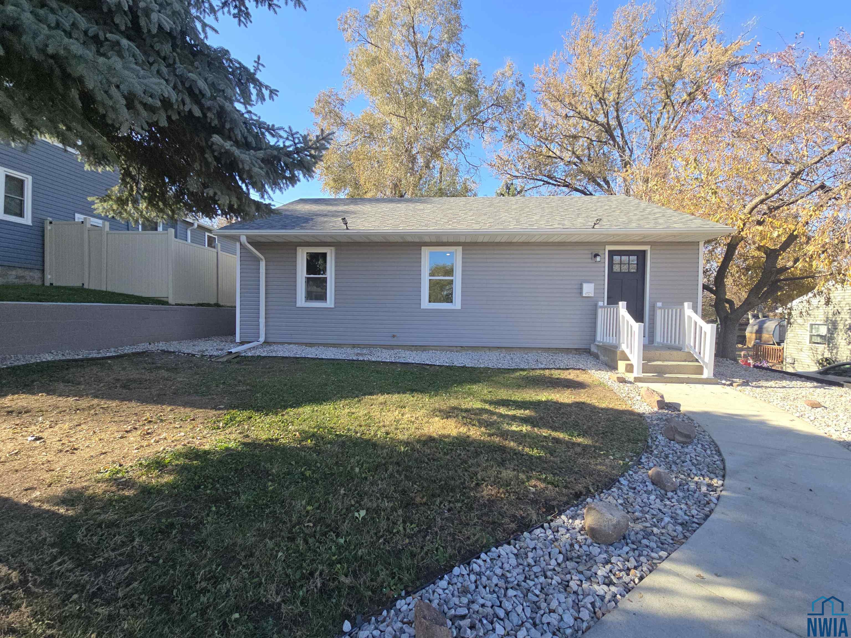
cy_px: 319
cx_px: 426
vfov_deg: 89.9
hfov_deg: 106.2
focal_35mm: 13
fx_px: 320
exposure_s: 1/634
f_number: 2.2
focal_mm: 2.2
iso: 50
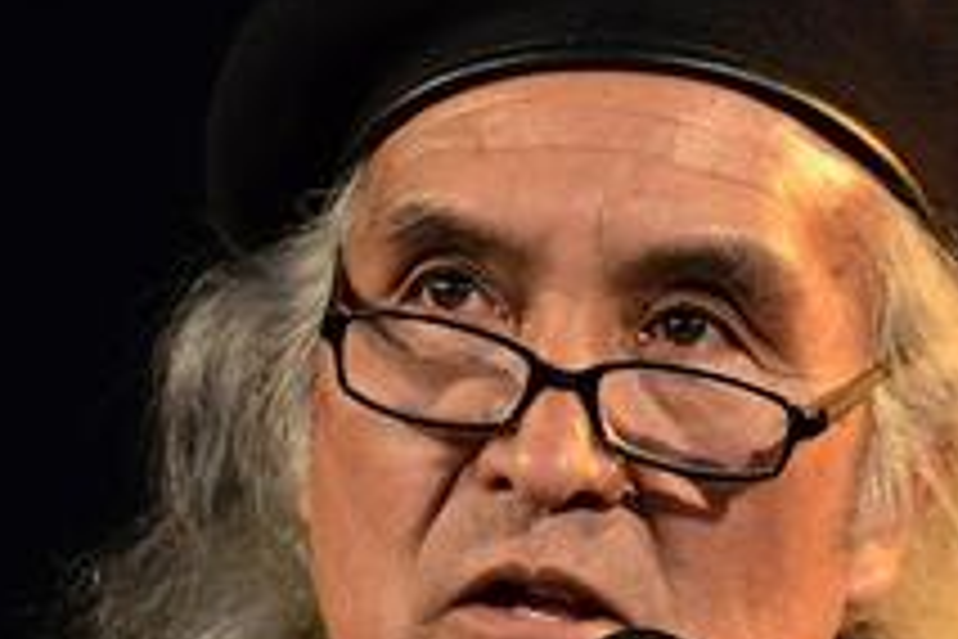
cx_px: 567
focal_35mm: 541
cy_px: 621
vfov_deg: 2.5
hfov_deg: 3.8
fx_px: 14395
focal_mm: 160
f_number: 2.8
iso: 1250
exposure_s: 1/100
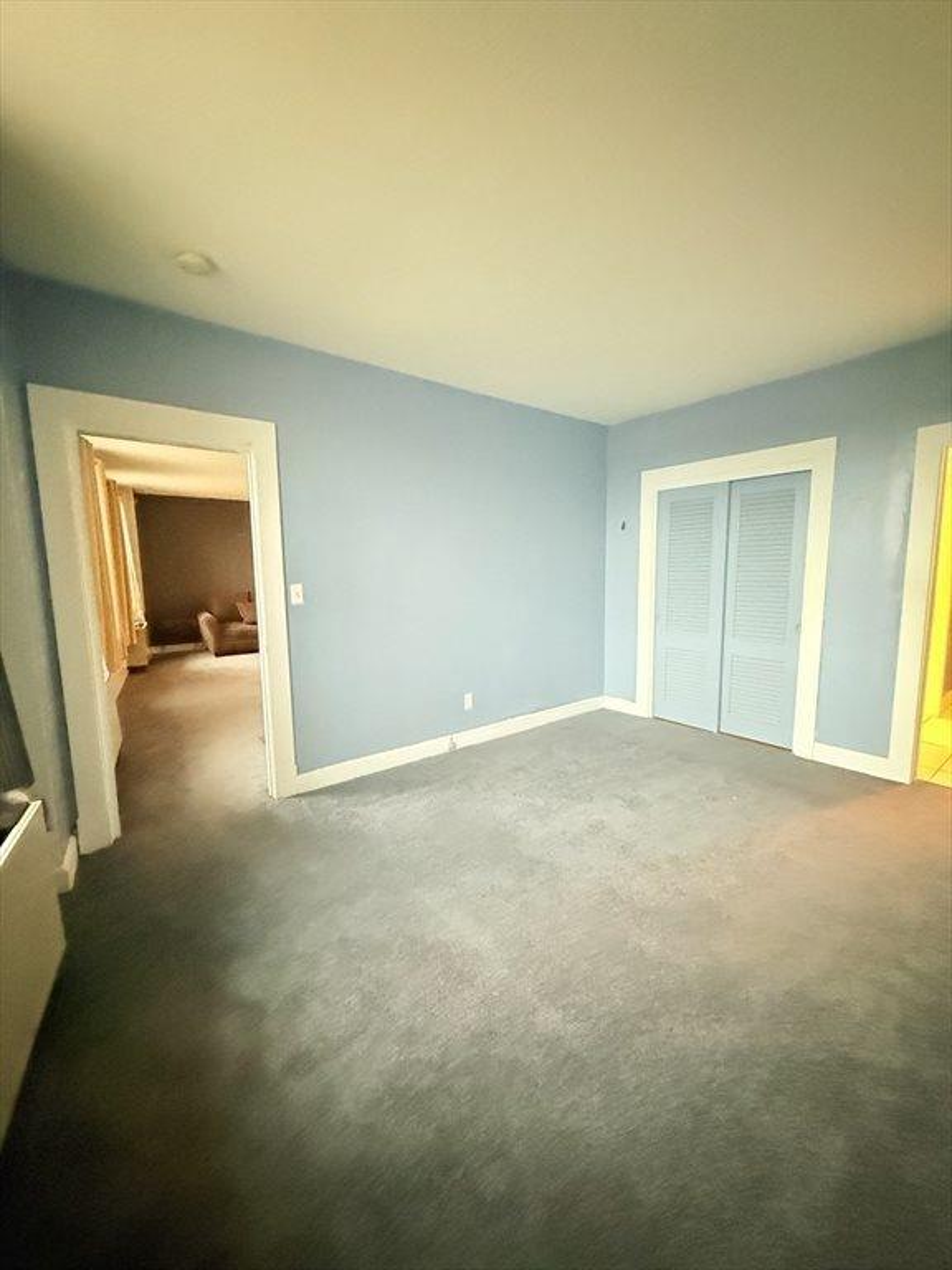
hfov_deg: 85.7
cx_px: 476
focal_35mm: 14
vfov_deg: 102.1
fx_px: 513
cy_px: 635
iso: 1600
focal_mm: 2.22
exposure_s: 1/40
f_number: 2.2
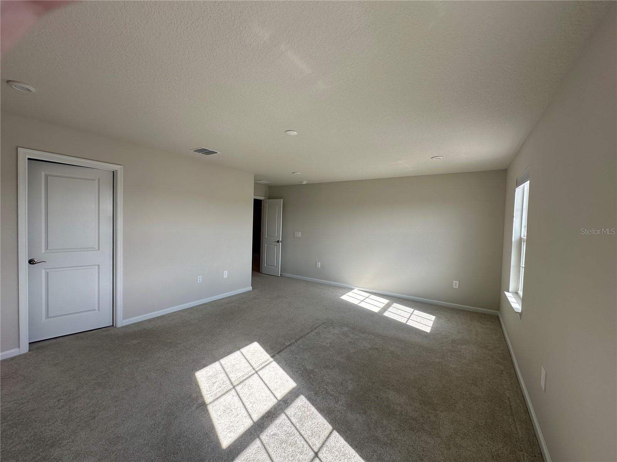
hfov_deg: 102.1
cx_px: 308
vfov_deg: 85.7
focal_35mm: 14
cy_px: 231
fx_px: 250
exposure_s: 1/267
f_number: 2.2
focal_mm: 2.22
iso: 40
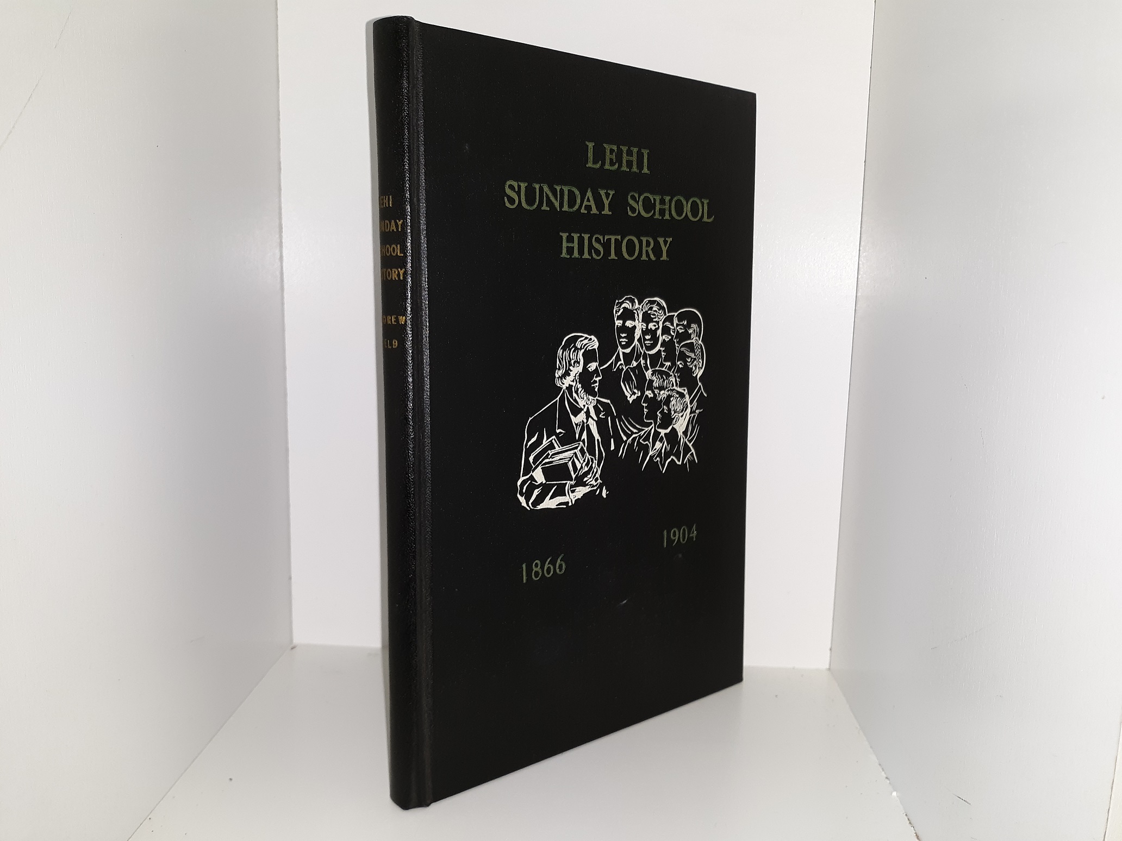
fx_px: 908
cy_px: 420
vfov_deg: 49.7
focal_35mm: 28
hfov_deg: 63.4
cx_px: 561
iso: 50
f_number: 1.7
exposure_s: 1/120
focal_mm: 3.7
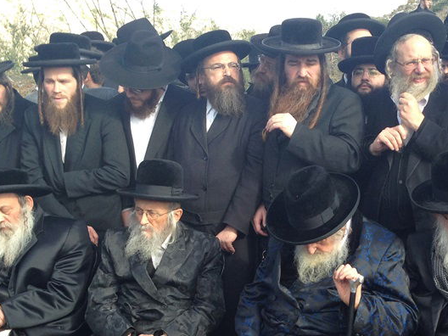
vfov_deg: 22.8
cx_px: 316
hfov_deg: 29.9
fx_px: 828
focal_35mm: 64
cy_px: 241
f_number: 2.4
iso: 50
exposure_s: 1/335
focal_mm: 4.12
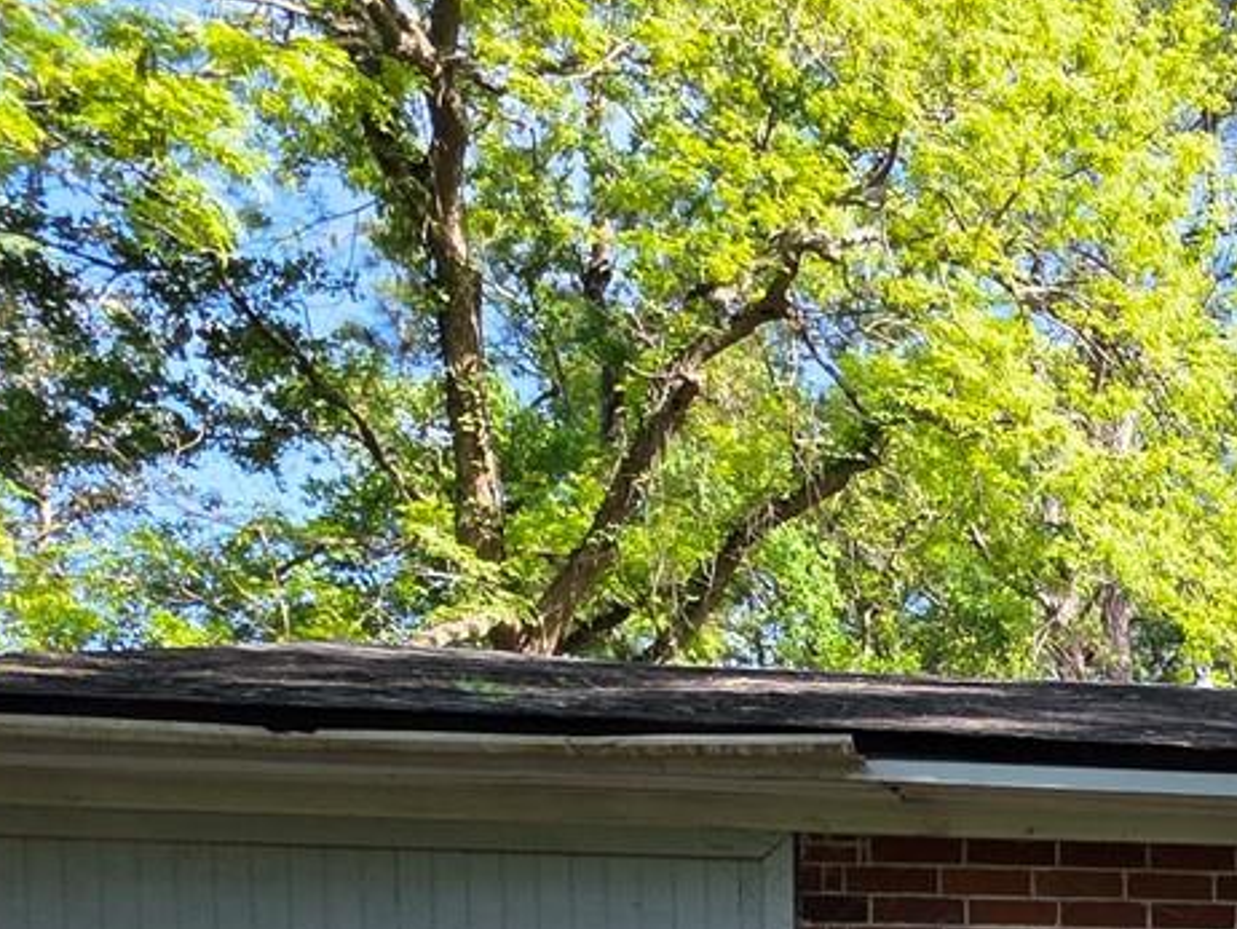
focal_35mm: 45
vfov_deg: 26.9
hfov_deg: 29.5
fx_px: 1609
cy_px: 1223
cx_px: 1762
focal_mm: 2.2
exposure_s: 1/446
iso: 40
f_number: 1.9
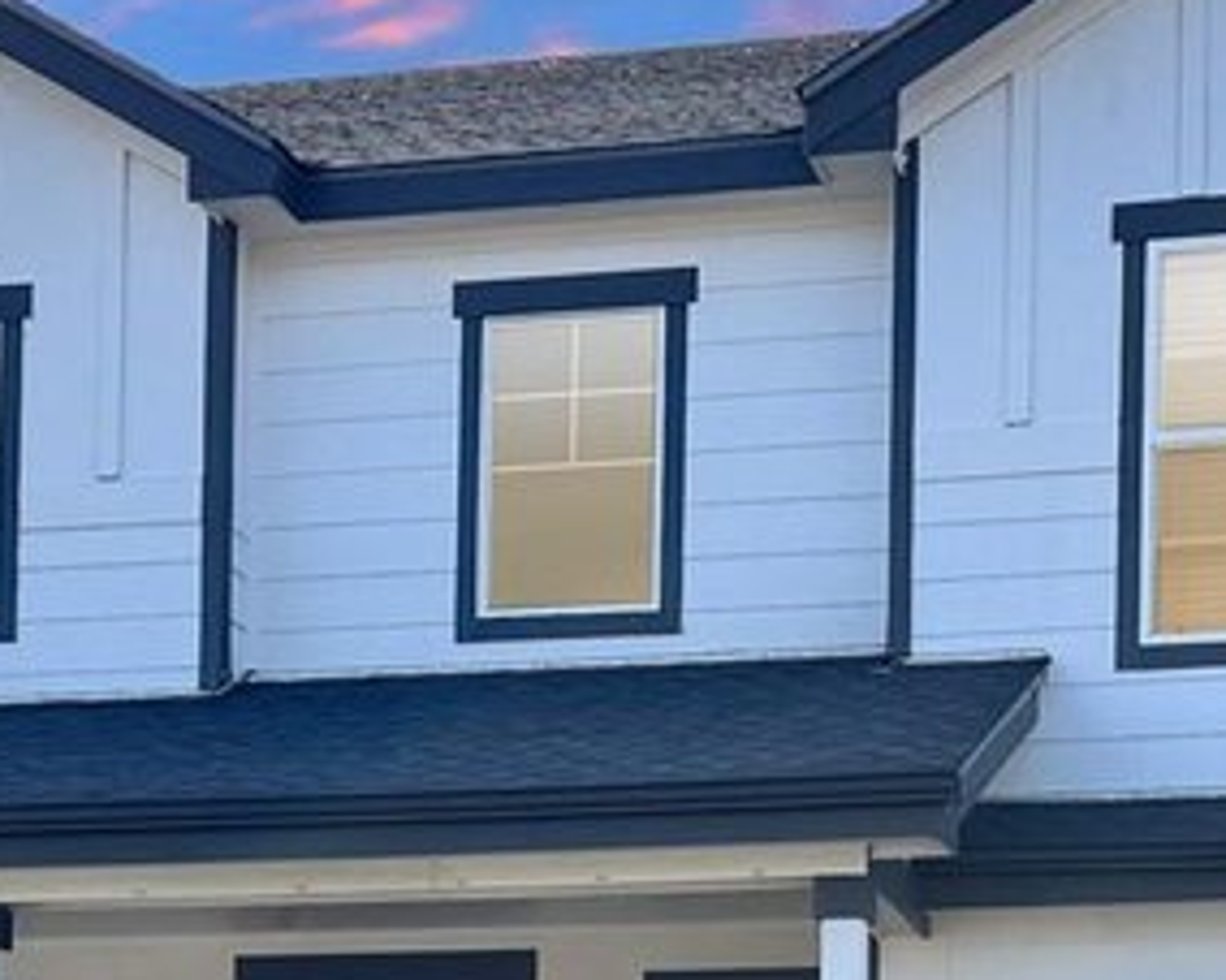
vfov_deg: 14.7
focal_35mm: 99
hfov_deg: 19.4
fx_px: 3591
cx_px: 630
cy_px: 1369
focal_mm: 6.76
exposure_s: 1/2300
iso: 80
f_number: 1.8
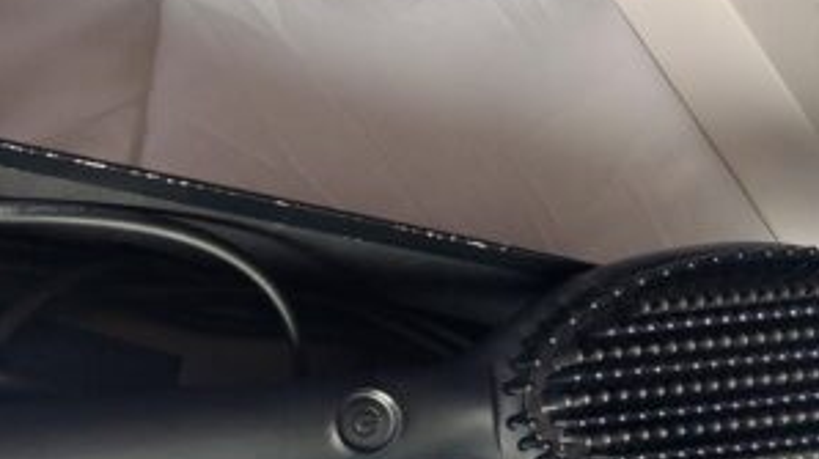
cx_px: 256
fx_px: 976
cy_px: 444
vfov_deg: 25.3
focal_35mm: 45
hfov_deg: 44.7
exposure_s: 1/50
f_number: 1.8
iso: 400
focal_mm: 5.23
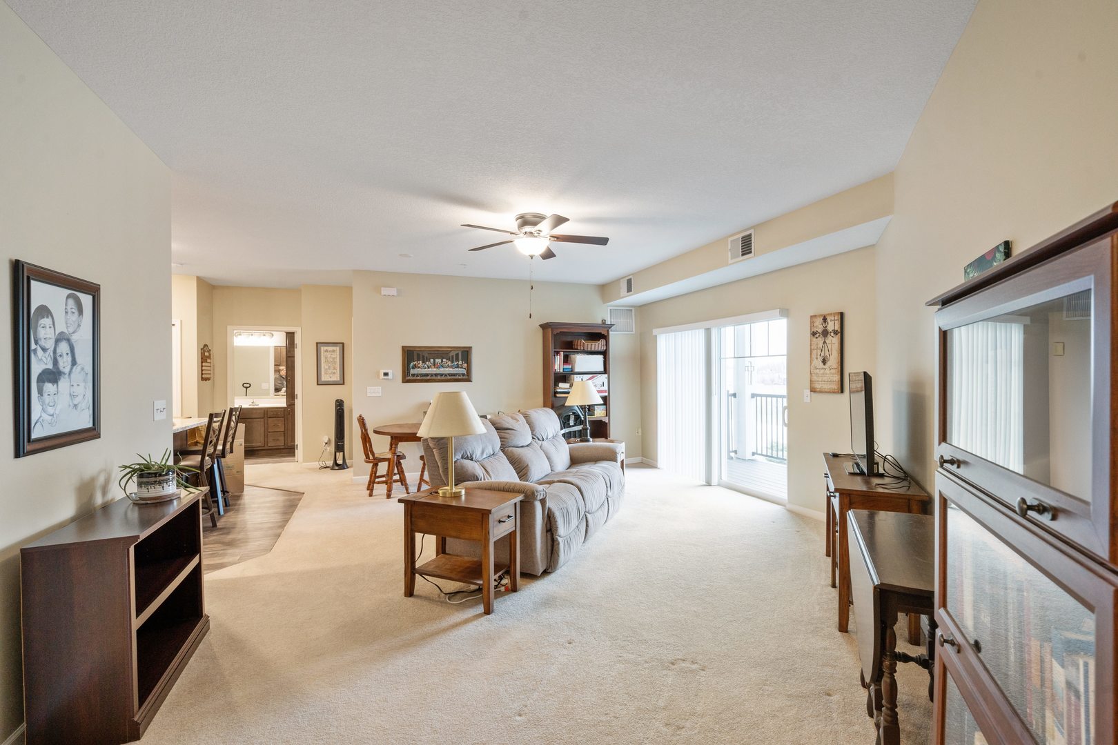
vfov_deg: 73.7
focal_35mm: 16
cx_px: 559
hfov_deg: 96.7
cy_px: 372
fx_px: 497
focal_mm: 16
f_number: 9
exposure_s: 1/6
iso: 400
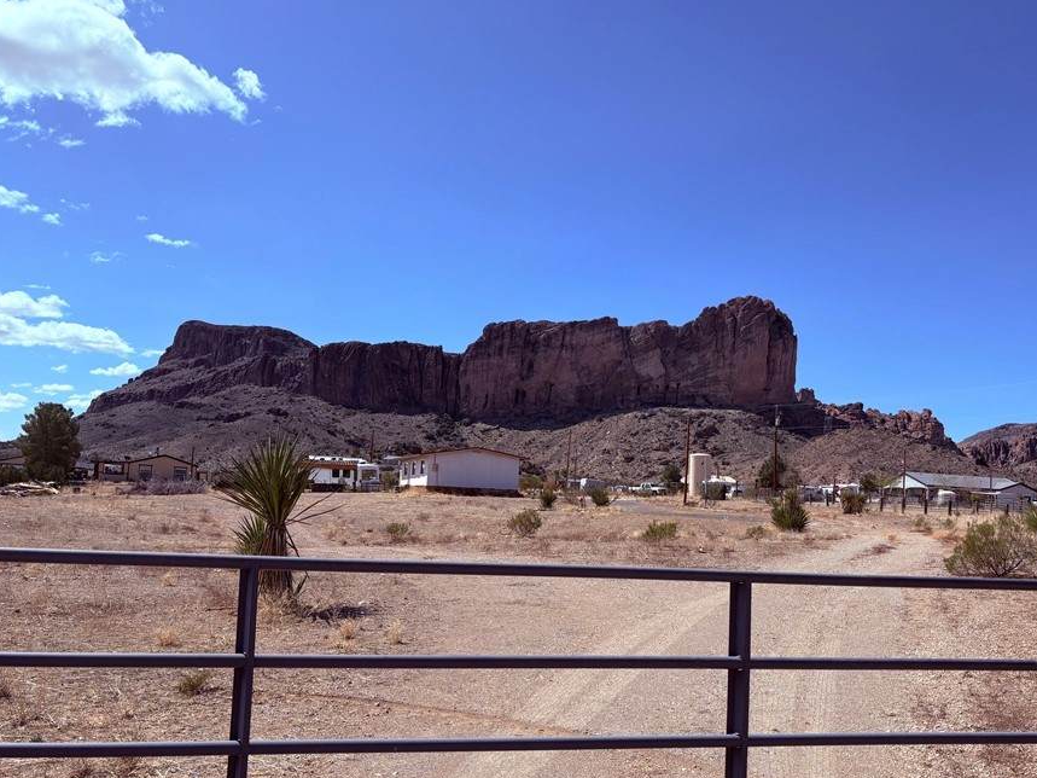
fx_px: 929
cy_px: 423
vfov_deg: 45.4
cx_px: 592
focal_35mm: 31
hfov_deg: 58.1
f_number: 1.6
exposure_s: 1/4608
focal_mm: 5.96
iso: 50
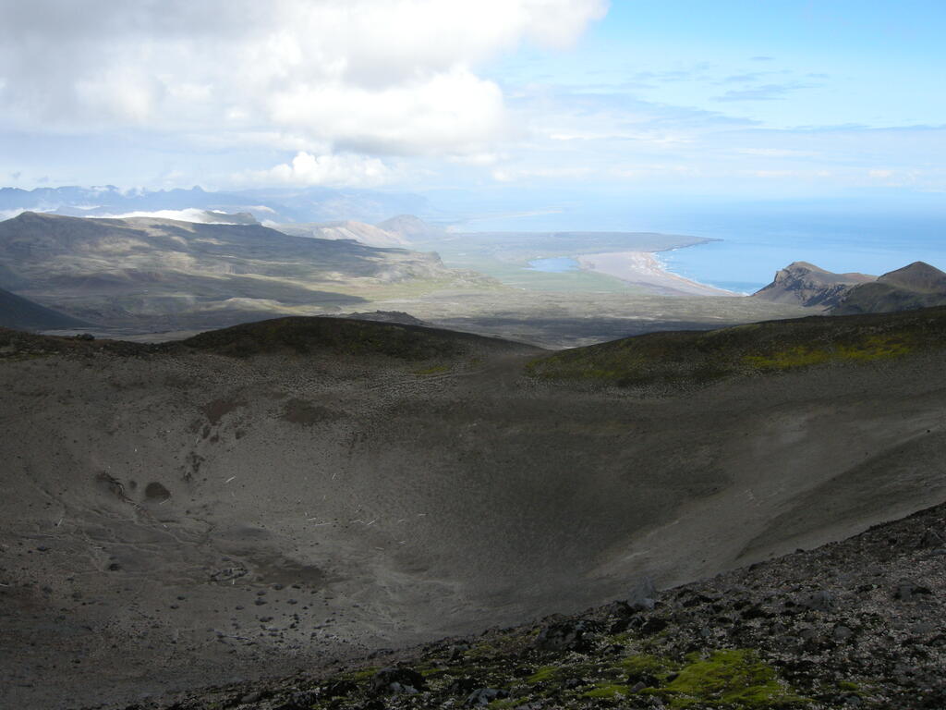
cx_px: 473
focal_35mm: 35
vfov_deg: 40.7
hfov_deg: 52.6
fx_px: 956
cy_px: 355
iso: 100
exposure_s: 1/317
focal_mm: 7.5
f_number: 5.4
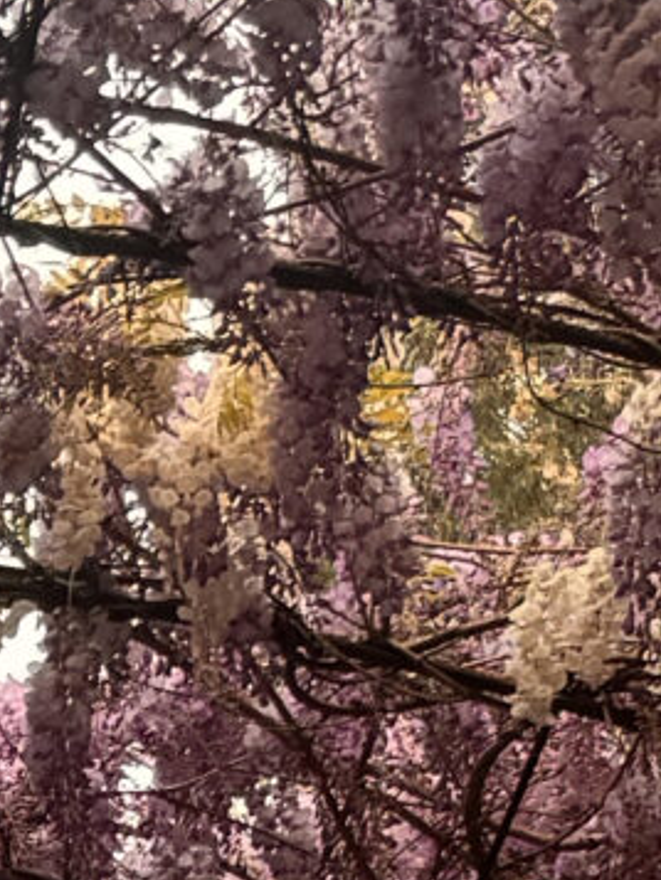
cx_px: -503
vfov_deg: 9.9
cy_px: 2191
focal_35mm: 172
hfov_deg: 8.3
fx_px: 4377
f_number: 1.78
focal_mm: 6.76
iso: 80
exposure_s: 1/213
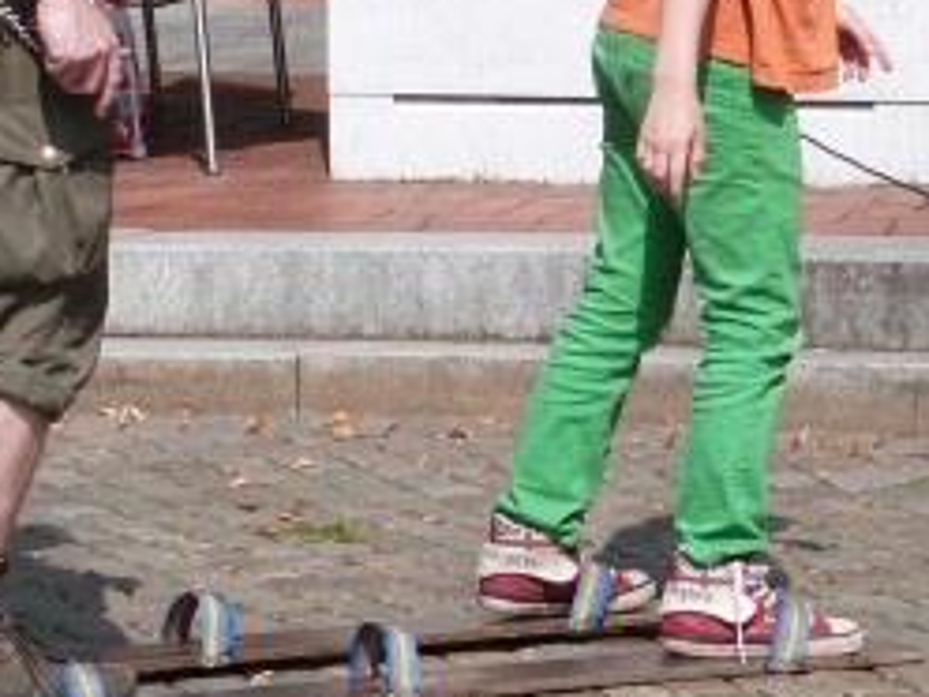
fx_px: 6495
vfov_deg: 6.1
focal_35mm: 242
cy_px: 139
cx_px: 573
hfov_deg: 8.2
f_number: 5.6
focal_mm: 13.5
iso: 100
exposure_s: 1/500
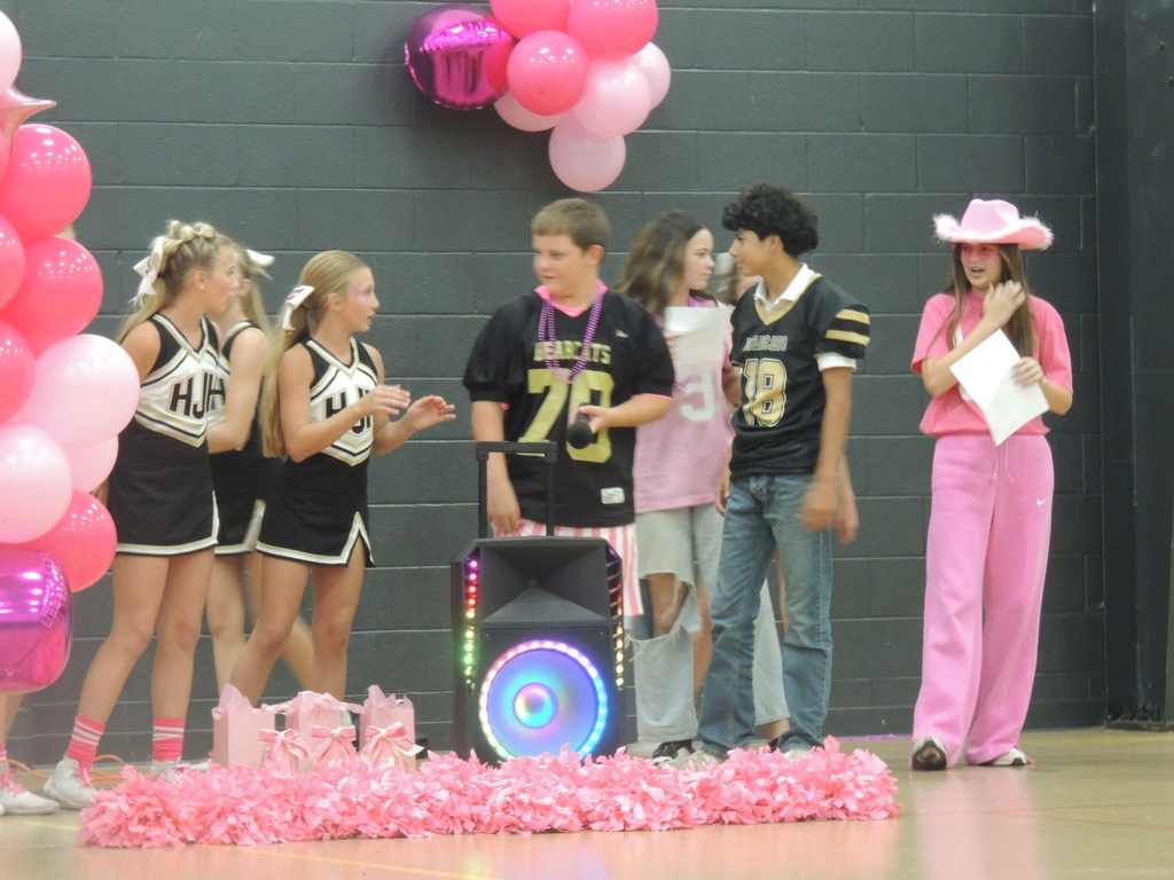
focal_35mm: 170
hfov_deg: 11.6
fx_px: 5766
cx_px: 587
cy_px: 440
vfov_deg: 8.7
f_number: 4.5
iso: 800
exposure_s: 1/20
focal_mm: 30.3
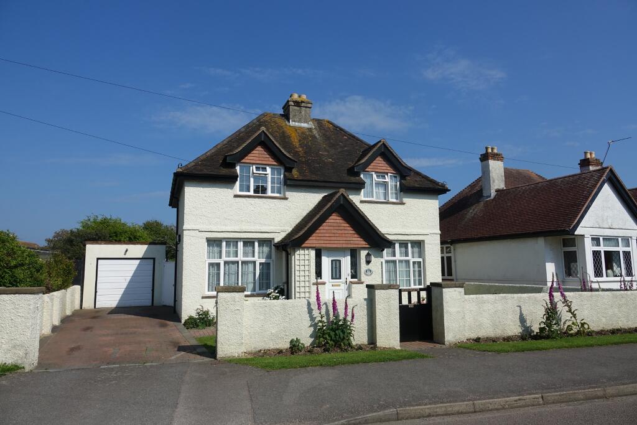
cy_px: 212
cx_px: 318
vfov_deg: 53.1
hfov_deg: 73.7
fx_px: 425
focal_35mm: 24
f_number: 5
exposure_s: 1/1000
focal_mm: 8.8
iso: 100
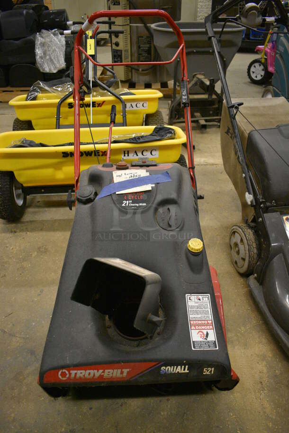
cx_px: 144
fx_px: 325
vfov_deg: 67.3
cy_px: 216
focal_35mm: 27
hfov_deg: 48.0
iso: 4500
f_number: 3.5
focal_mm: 18
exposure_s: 1/125
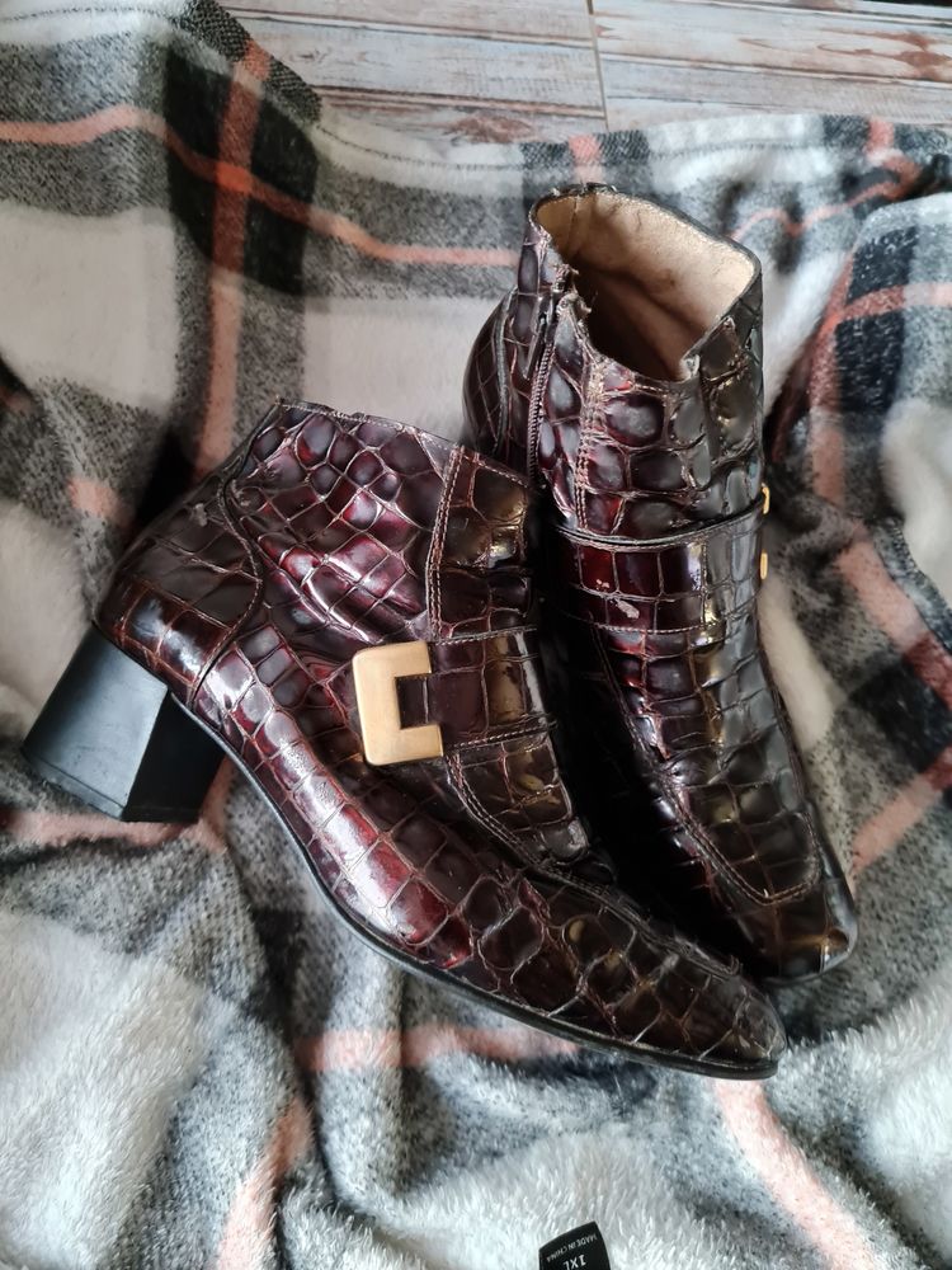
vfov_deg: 67.3
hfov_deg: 53.1
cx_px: 476
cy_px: 635
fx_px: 953
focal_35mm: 26
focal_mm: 5.4
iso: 640
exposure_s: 1/33
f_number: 1.8
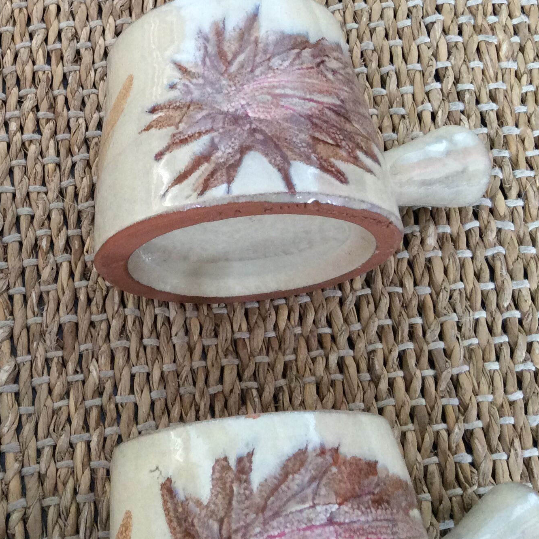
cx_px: 109
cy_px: 164
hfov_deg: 30.3
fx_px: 969
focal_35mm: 55
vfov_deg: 30.8
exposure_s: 1/25
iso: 100
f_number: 2.4
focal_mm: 3.3
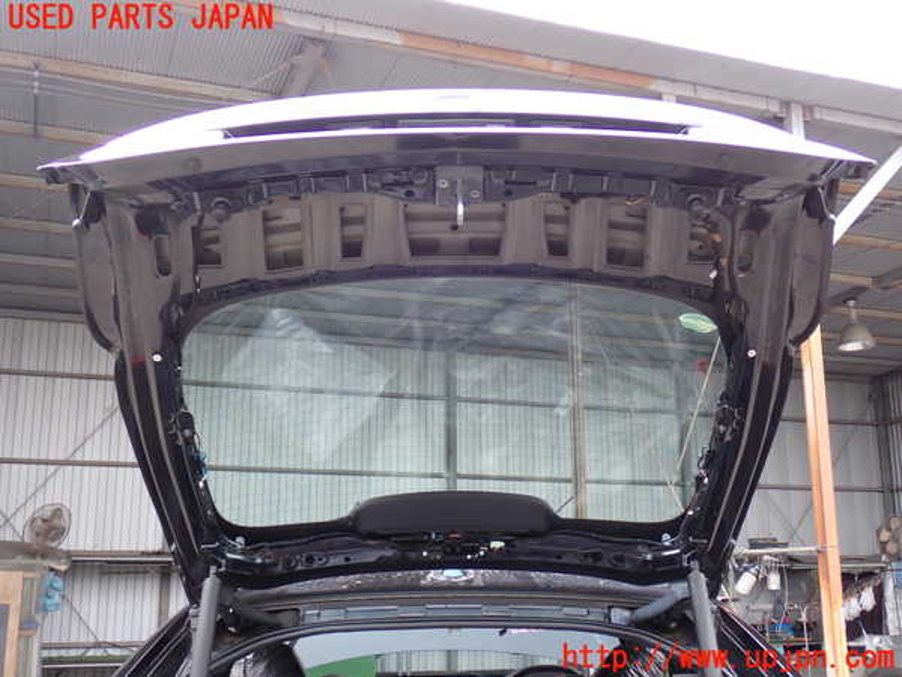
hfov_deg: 45.8
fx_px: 1068
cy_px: 338
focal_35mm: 41
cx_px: 451
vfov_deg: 35.1
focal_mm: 7.31
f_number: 2.8
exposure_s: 1/100
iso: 100
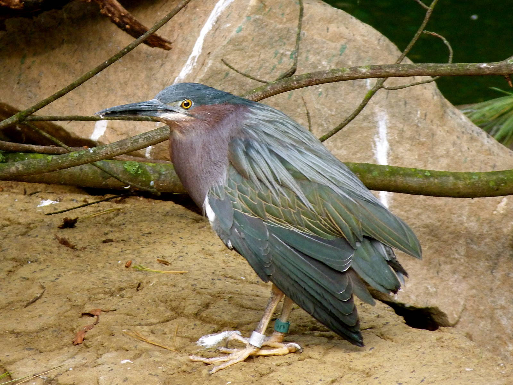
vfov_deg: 1.9
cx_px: 256
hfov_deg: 2.5
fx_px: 11841
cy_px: 192
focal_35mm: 799
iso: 320
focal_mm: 108
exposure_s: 1/125
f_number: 5.2
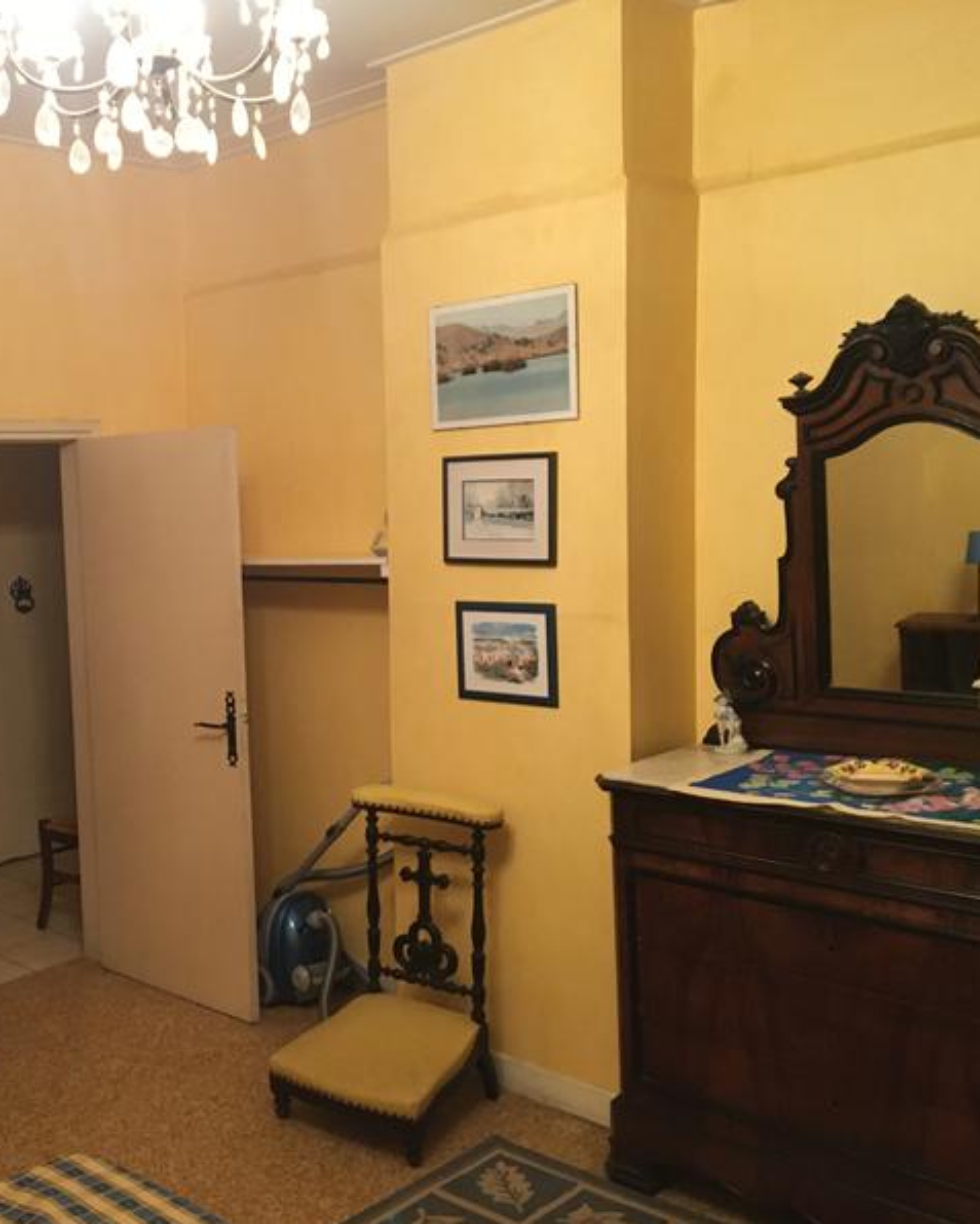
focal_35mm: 38
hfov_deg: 38.1
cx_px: 232
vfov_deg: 47.9
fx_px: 1377
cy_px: 614
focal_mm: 4.15
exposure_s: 1/25
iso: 200
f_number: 2.2
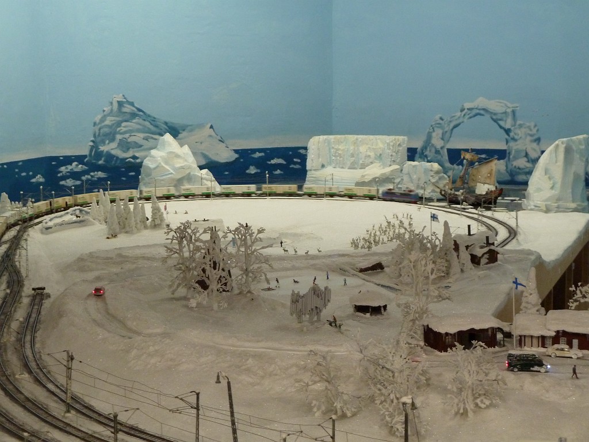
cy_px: 221
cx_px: 294
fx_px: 1225
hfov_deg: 27.0
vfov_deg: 20.4
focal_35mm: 72
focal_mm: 11.9
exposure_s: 1/40
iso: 400
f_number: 4.1
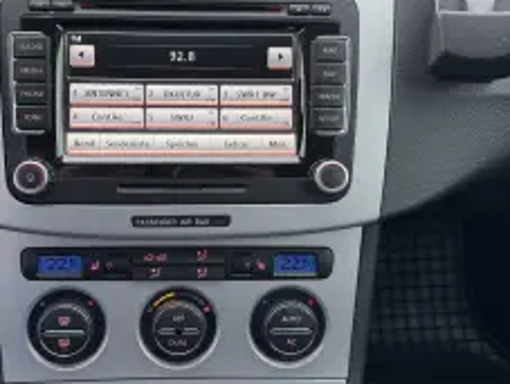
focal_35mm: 38
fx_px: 561
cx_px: 189
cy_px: 189
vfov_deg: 37.8
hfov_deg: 48.4
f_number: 1.78
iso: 160
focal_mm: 6.76
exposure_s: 1/50
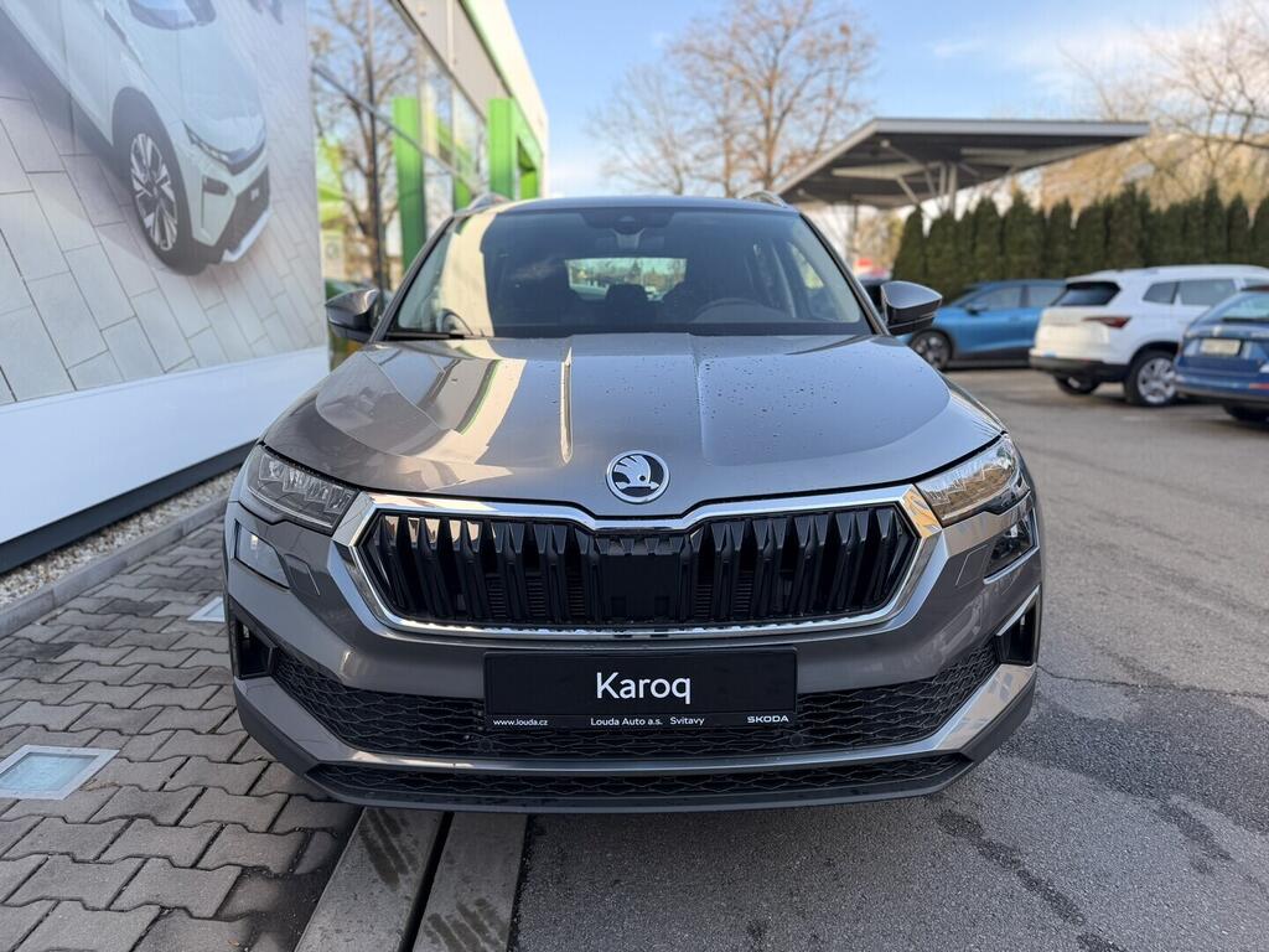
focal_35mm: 24
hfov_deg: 71.6
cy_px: 476
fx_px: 880
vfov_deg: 56.8
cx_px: 634
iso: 100
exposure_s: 1/840
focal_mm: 6.76
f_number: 1.78
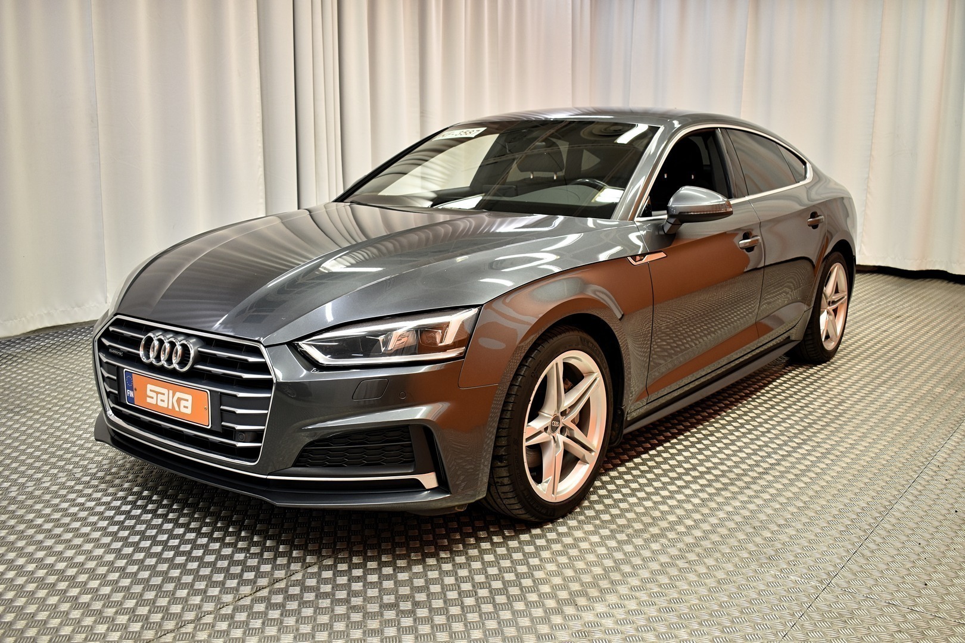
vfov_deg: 38.4
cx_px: 482
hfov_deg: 55.1
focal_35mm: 34
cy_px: 322
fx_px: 925
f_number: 3.8
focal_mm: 23
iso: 320
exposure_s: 1/40
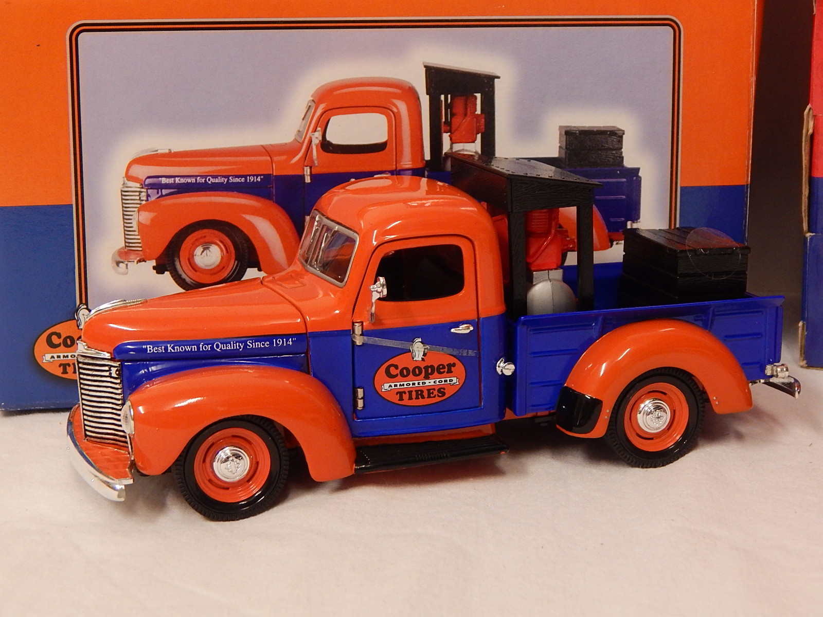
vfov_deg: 21.3
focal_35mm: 69
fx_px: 1640
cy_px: 308
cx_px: 412
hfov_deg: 28.2
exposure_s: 1/20
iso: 400
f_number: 4.1
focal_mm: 12.3
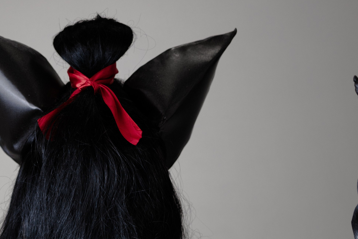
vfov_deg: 18.2
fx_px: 736
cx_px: 80
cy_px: 209
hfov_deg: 26.9
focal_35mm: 74
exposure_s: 1/160
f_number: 2.8
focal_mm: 35
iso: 200
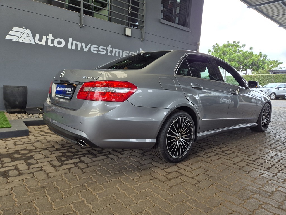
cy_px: 108
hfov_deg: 73.9
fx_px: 190
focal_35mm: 23
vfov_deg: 58.9
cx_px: 143
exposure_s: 1/180
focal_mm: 5.4
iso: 50
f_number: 1.8
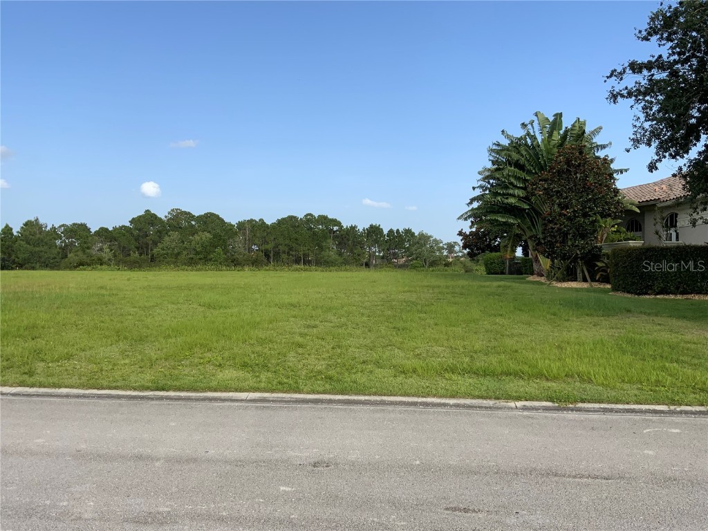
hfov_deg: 61.7
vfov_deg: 48.2
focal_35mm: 29
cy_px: 266
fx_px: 593
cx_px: 354
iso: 16
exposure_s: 1/1098
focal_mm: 3
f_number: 1.8
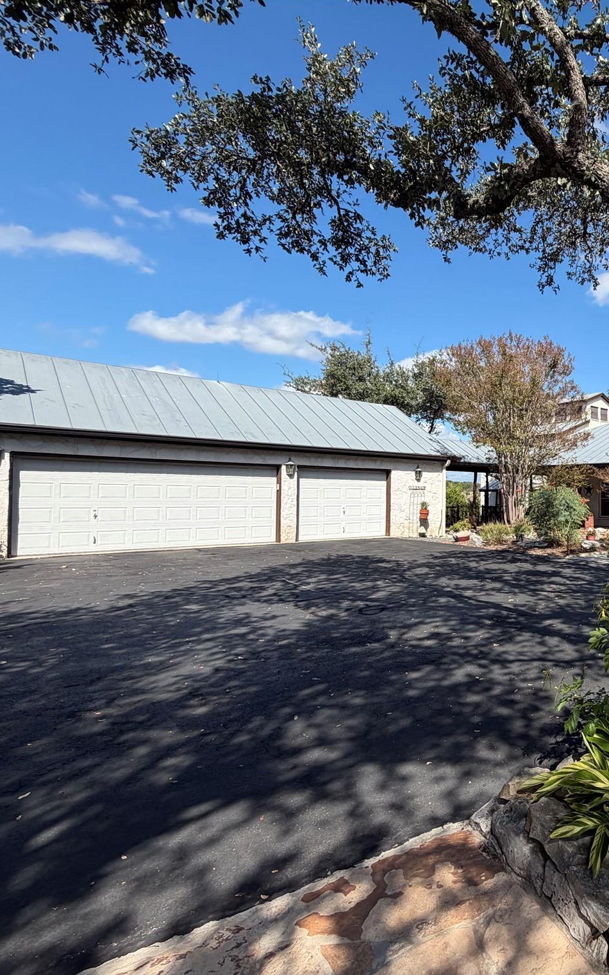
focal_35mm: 20
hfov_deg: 48.4
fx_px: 531
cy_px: 490
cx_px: 617
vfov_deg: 85.1
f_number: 2.2
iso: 25
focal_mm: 2.22
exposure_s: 1/770
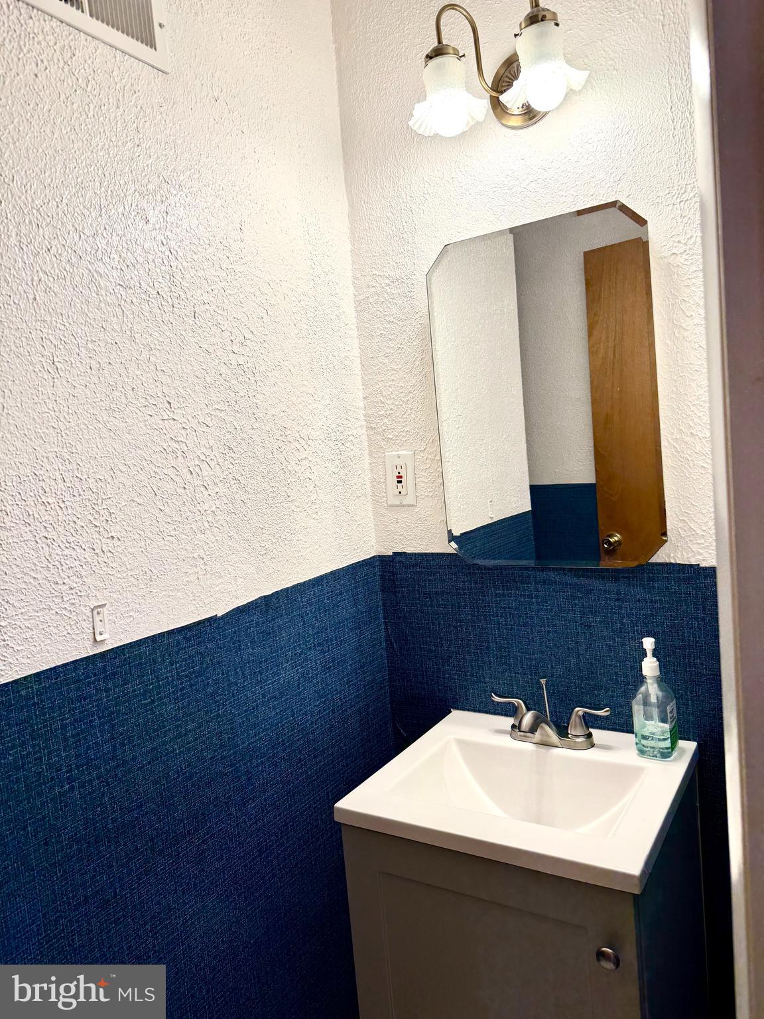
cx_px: 382
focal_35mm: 24
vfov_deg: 71.6
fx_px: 706
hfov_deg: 56.8
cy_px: 510
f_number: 1.78
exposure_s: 1/120
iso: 50
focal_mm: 6.76
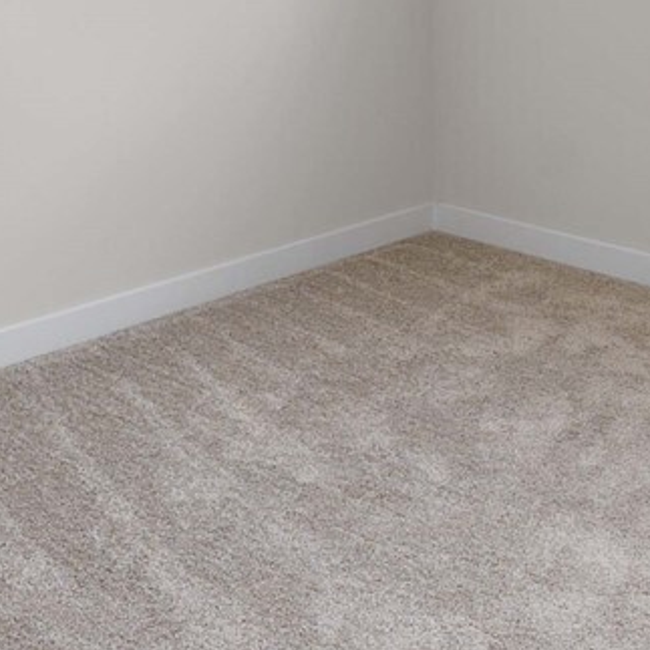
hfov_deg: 29.3
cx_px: 438
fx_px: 1232
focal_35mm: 58
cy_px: -72
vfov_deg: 27.0
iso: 1000
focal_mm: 13
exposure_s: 1/8
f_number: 7.1
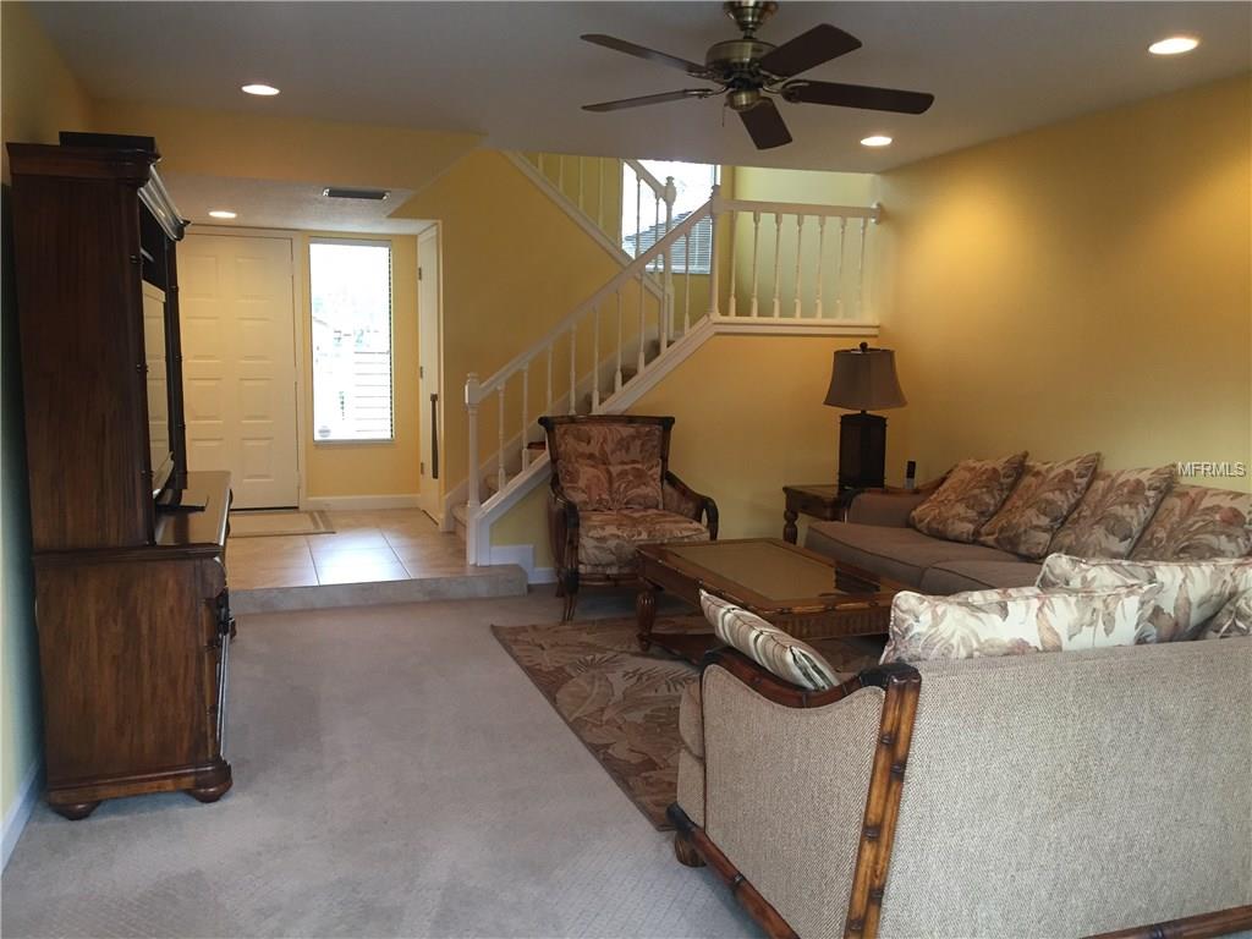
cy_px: 470
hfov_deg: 61.7
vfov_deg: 48.2
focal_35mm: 29
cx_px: 626
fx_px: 1049
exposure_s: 1/30
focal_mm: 4.15
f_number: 2.2
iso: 100
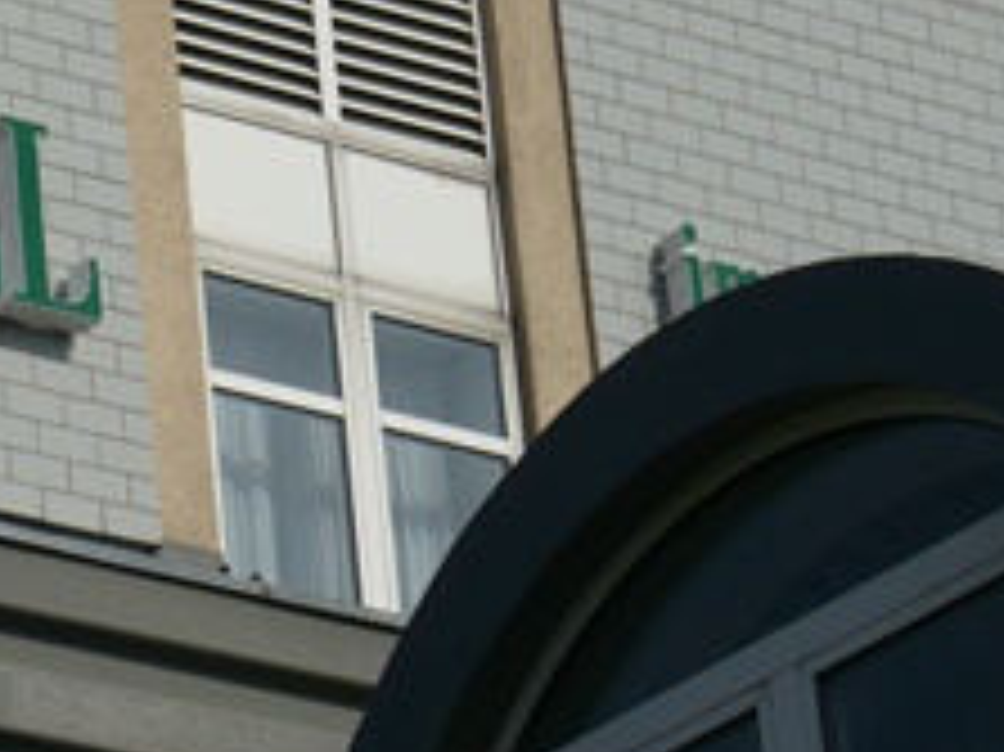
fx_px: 8552
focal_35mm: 295
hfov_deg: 6.7
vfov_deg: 5.0
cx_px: 90
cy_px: 131
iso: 100
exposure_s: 1/320
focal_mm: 24.3
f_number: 11
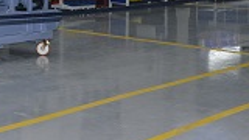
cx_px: 14
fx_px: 621
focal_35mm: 94
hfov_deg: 22.0
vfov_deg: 12.4
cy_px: -59
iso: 1000
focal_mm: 36
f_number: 6.3
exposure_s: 1/60
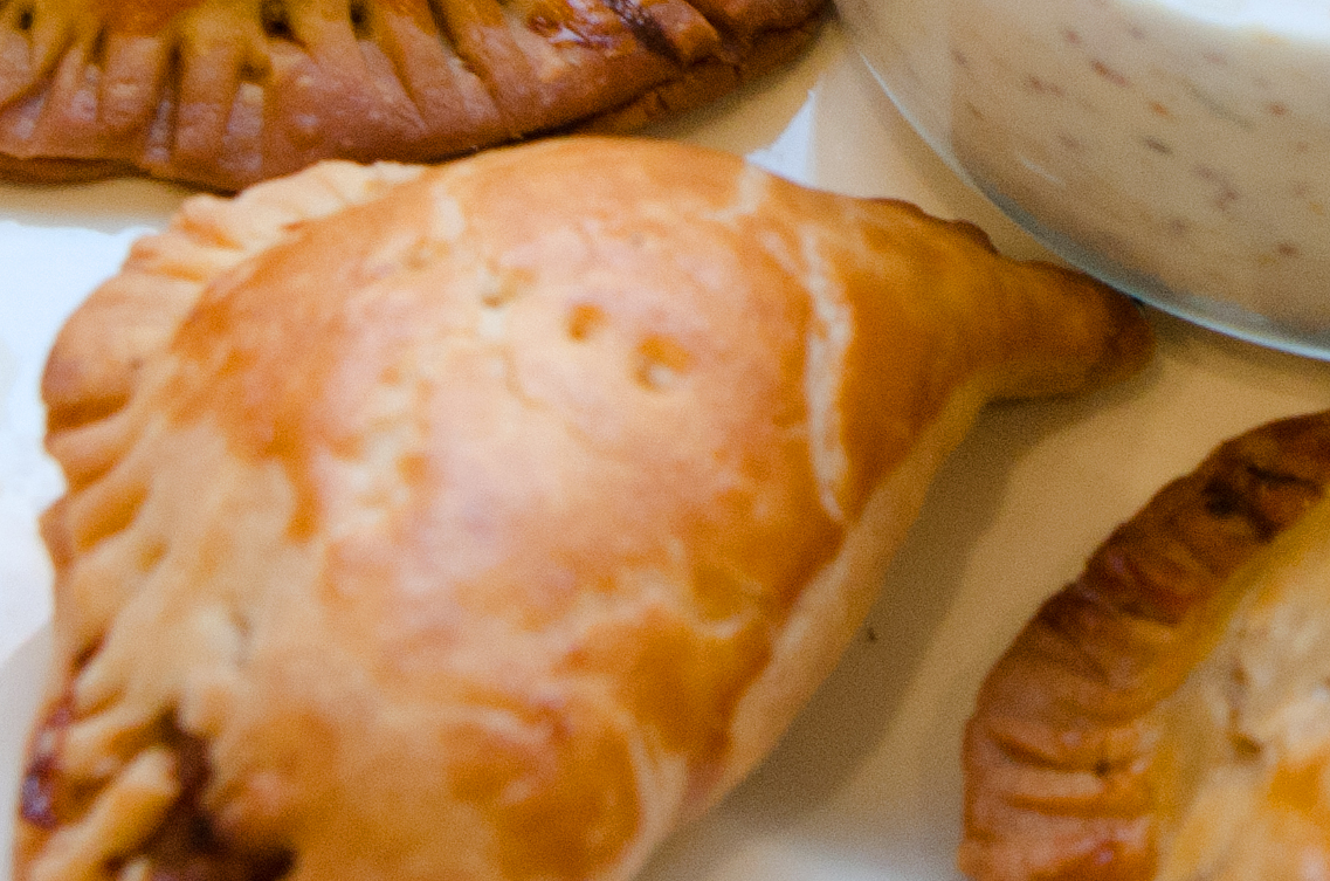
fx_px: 7668
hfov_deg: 9.8
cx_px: 1481
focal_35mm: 208
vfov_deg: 6.5
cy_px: -353
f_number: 5
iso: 800
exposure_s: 1/60
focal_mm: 32
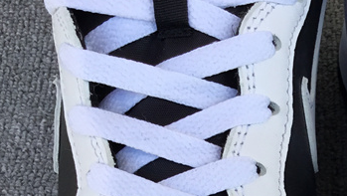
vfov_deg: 12.9
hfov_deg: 23.6
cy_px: 330
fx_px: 801
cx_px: 331
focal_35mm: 87
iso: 25
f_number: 2.4
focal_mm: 3.3
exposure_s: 1/233
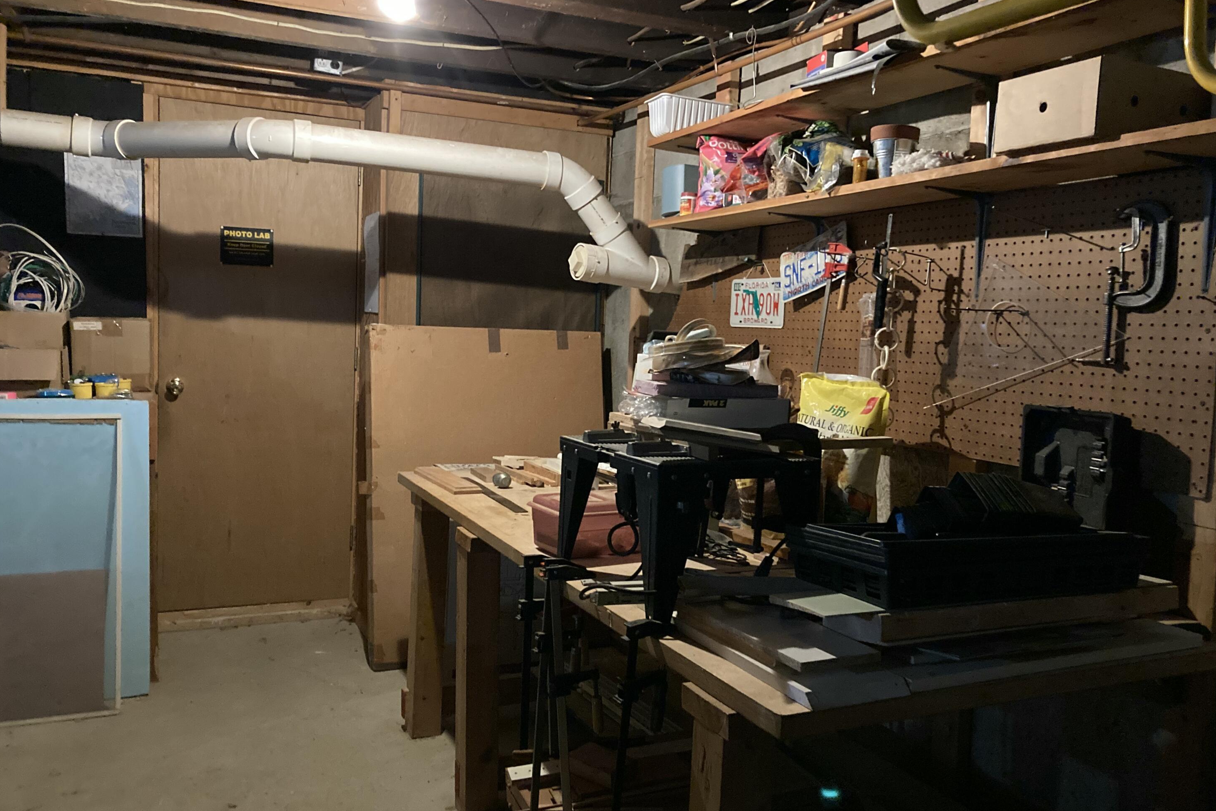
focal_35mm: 30
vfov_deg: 43.6
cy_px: 414
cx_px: 623
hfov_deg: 61.9
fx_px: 1013
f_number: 1.8
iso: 640
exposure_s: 1/24
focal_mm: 3.99
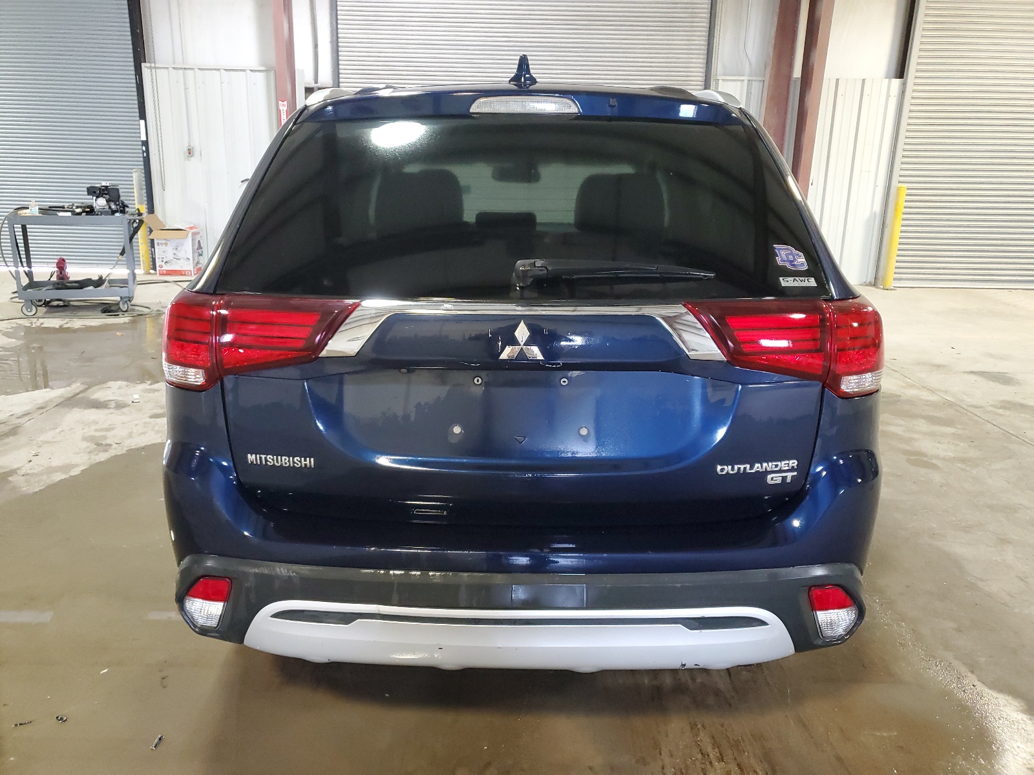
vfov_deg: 53.1
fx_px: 777
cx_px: 517
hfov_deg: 67.3
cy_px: 388
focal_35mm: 26
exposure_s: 1/40
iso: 341
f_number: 1.5
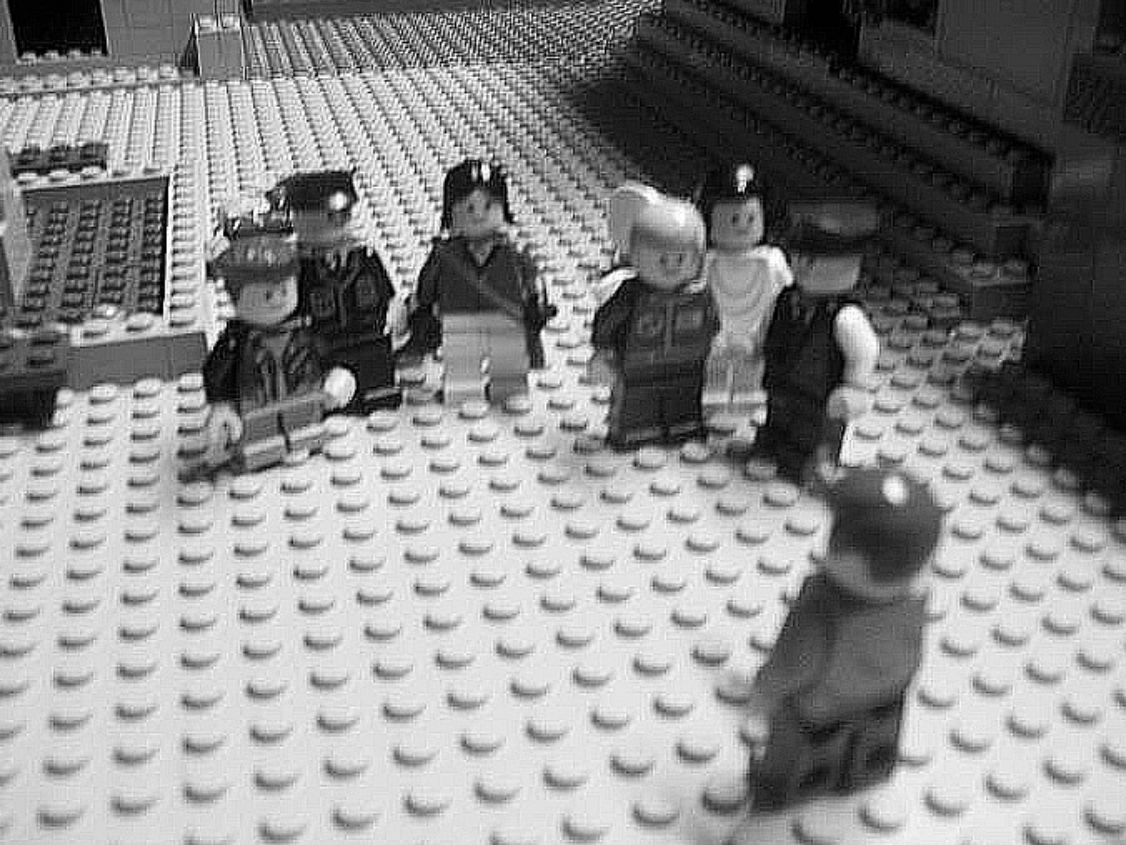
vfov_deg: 38.7
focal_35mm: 37
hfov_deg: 50.1
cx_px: 565
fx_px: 1204
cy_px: 421
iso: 64
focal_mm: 6
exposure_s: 1/6
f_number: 2.7
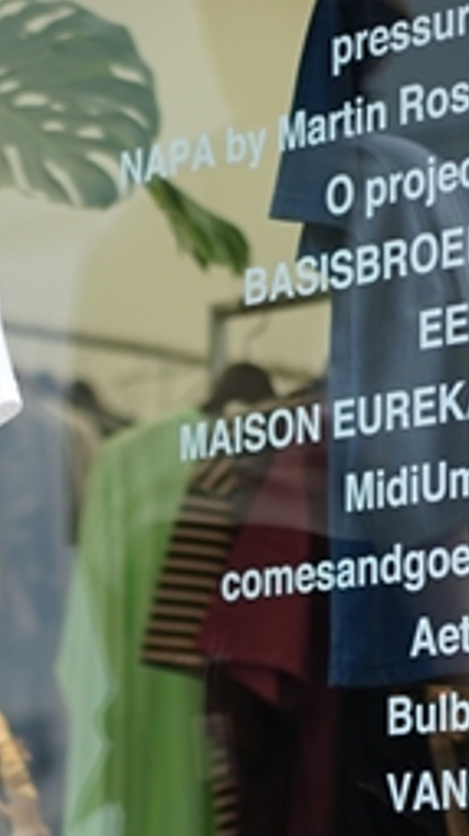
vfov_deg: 11.8
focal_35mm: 181
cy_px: 815
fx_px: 4011
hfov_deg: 6.7
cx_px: -10
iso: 100
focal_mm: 55
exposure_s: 1/100
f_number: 1.8
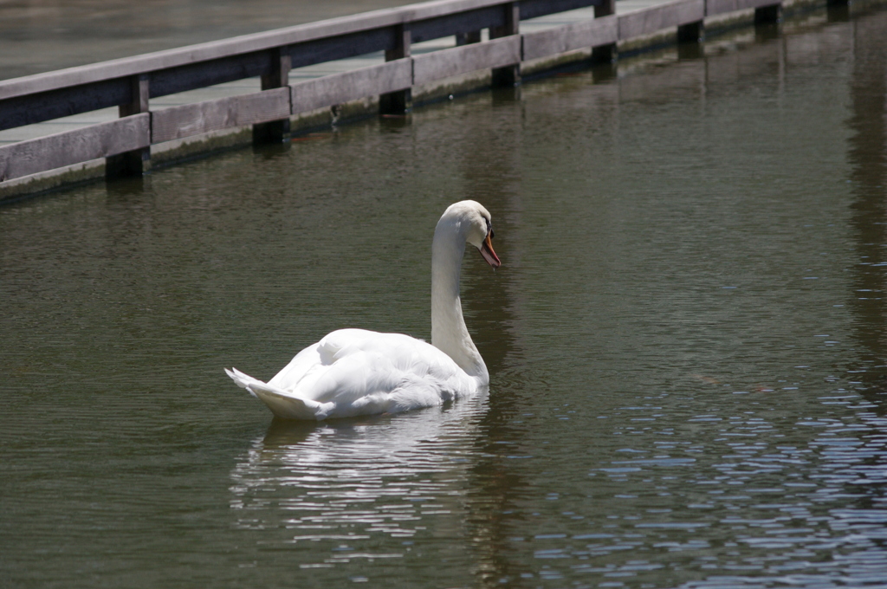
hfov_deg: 10.2
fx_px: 4971
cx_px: 444
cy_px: 294
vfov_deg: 6.8
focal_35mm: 202
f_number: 6.3
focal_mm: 135
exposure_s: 1/1600
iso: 400
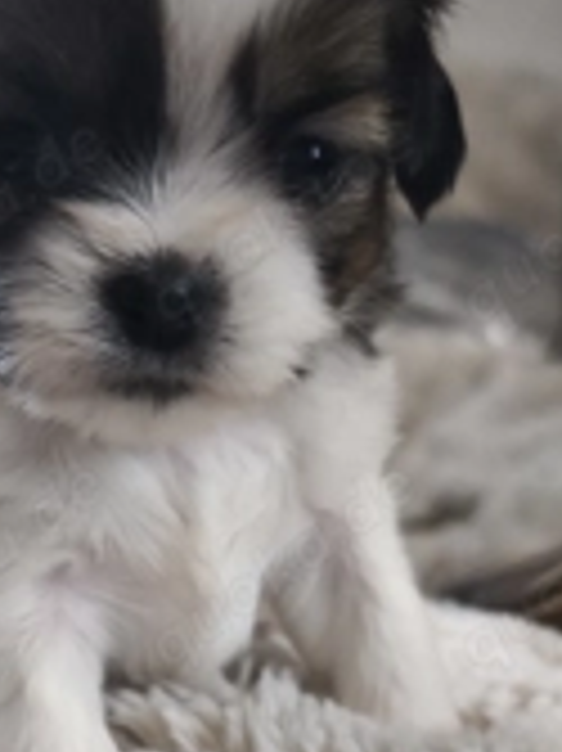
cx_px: 135
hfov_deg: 26.2
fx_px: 1192
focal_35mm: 55
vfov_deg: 33.6
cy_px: 635
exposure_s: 1/50
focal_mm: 6.57
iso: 320
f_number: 1.6
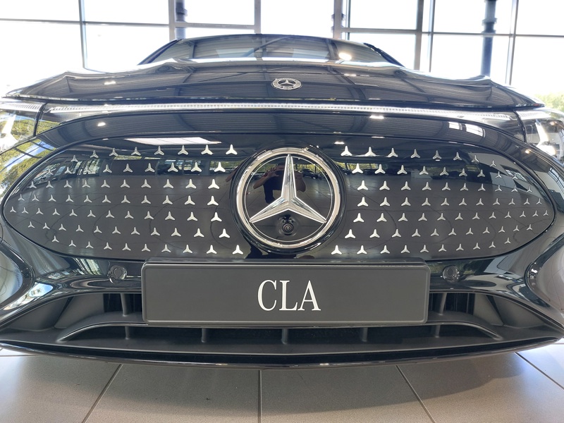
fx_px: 407
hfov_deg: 69.4
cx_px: 282
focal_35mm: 25
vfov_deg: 54.9
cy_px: 212
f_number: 1.8
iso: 80
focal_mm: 5.23
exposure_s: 1/50
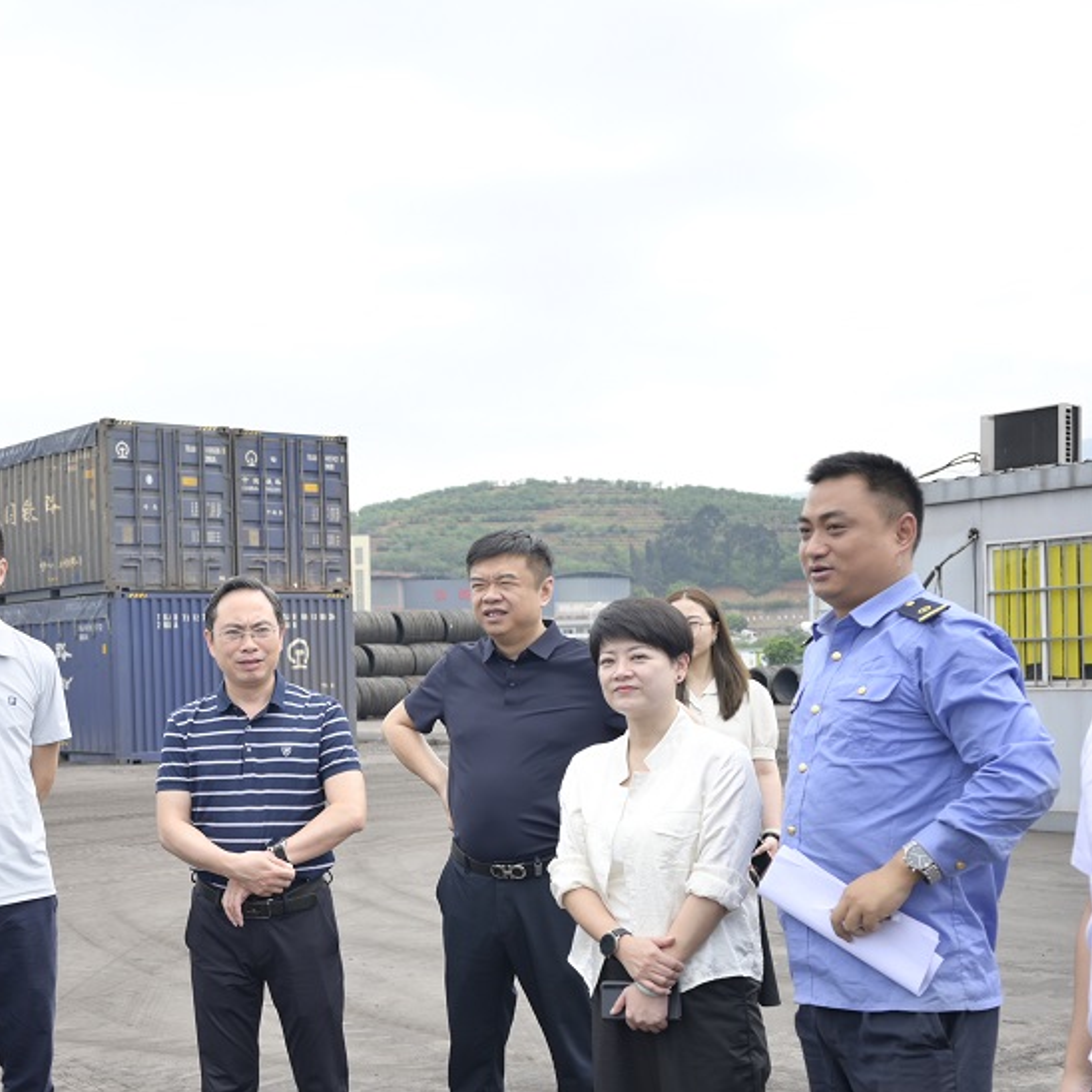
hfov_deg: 36.5
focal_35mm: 45
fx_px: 1606
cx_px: 245
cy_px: 714
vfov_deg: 37.2
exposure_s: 1/320
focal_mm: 24
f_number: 4
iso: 100
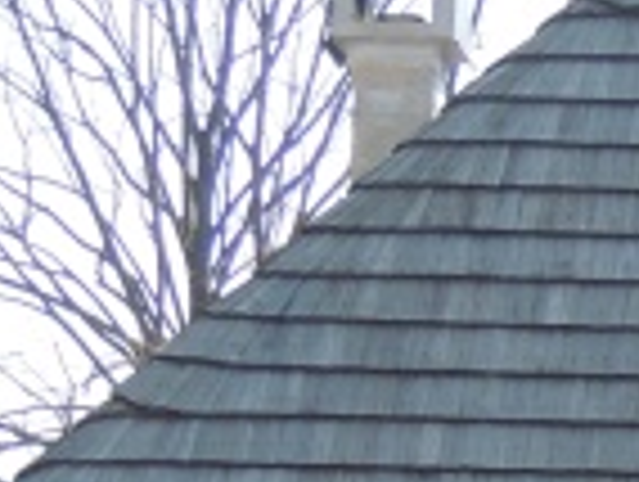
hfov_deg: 5.5
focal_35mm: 348
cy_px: 935
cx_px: 1395
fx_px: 6435
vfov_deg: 4.2
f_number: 3.7
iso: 100
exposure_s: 1/320
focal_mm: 9.8
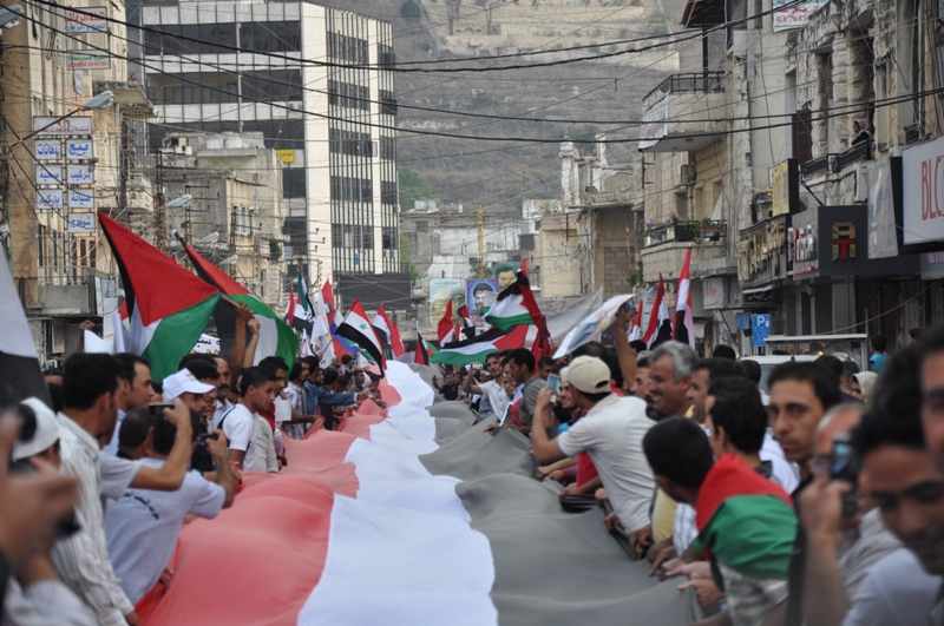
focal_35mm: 158
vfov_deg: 8.7
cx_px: 472
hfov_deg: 13.1
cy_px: 313
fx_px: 4124
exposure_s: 1/250
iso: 450
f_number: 5.6
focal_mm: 105
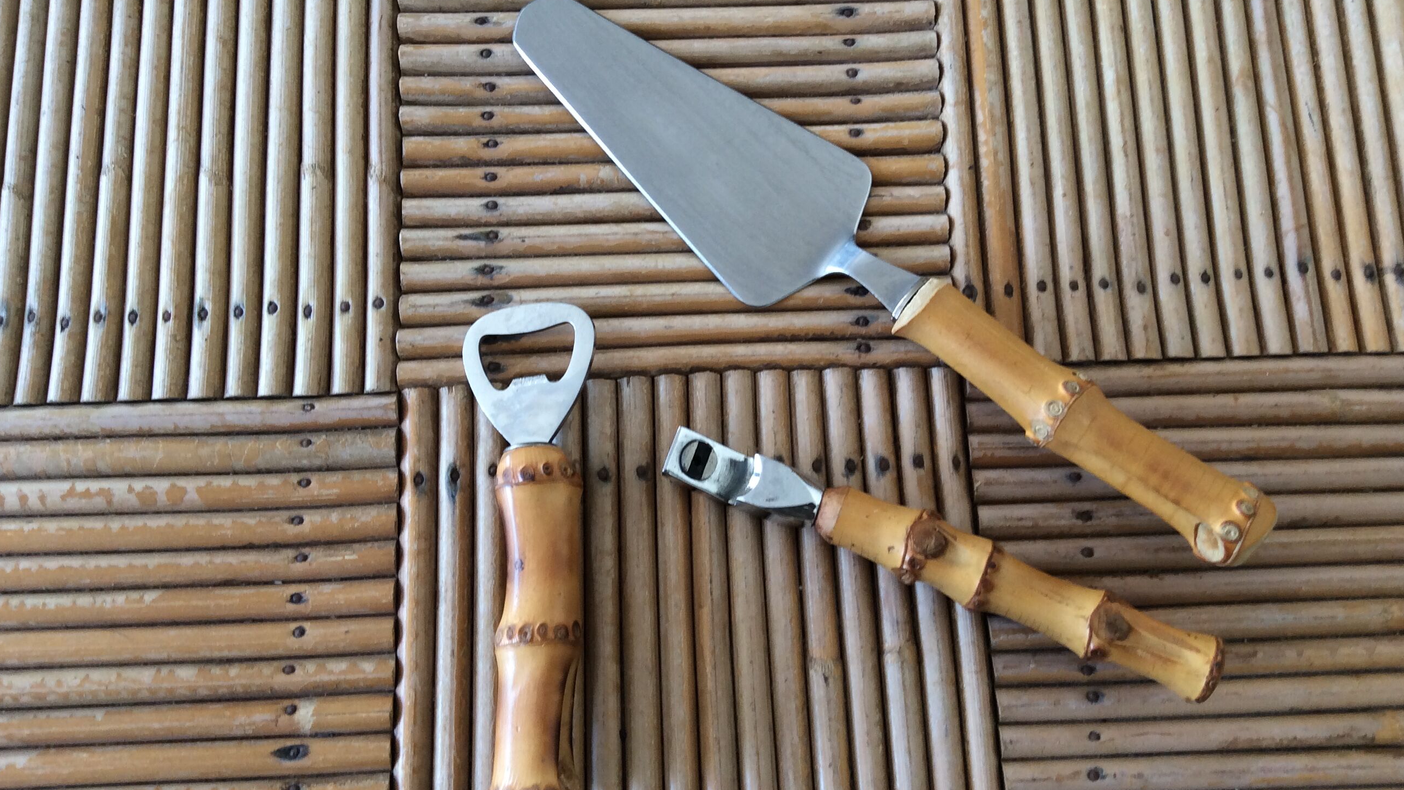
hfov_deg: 56.6
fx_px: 1303
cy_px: 380
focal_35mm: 35
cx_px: 703
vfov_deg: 33.7
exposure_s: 1/33
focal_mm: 3.3
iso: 40
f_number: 2.4
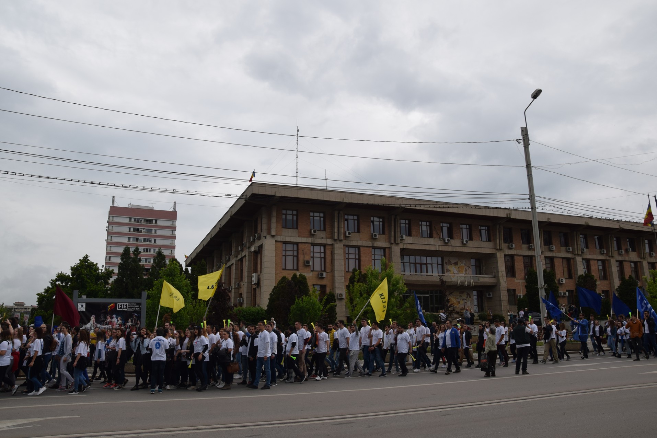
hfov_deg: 67.4
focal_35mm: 27
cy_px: 219
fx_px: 493
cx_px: 328
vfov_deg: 47.9
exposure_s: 1/250
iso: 250
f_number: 8
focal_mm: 18
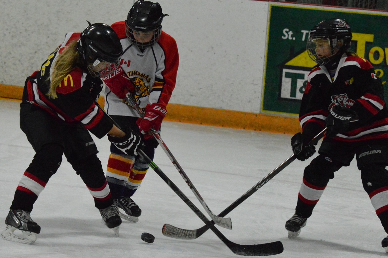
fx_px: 1584
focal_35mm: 147
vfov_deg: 9.3
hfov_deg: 14.0
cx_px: 194
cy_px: 129
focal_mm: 98
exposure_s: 1/1250
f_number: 5
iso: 6400
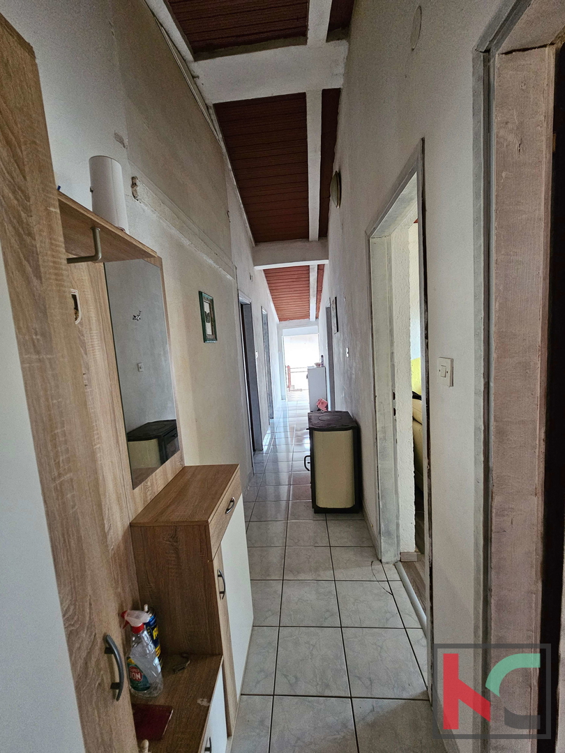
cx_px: 282
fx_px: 283
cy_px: 376
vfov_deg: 106.2
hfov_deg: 89.9
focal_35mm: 13
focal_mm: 2.2
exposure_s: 1/33
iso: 640
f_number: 2.2
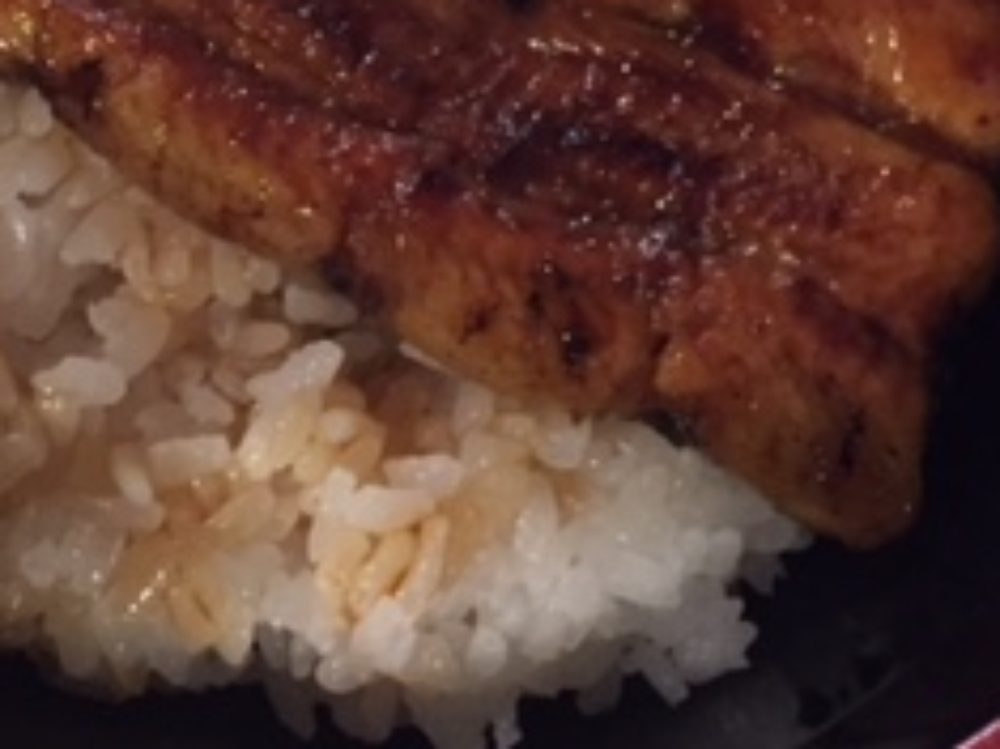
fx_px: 2281
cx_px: 162
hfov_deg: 24.2
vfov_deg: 18.0
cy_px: -64
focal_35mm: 79
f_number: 2.2
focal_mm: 4.15
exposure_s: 1/15
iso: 320
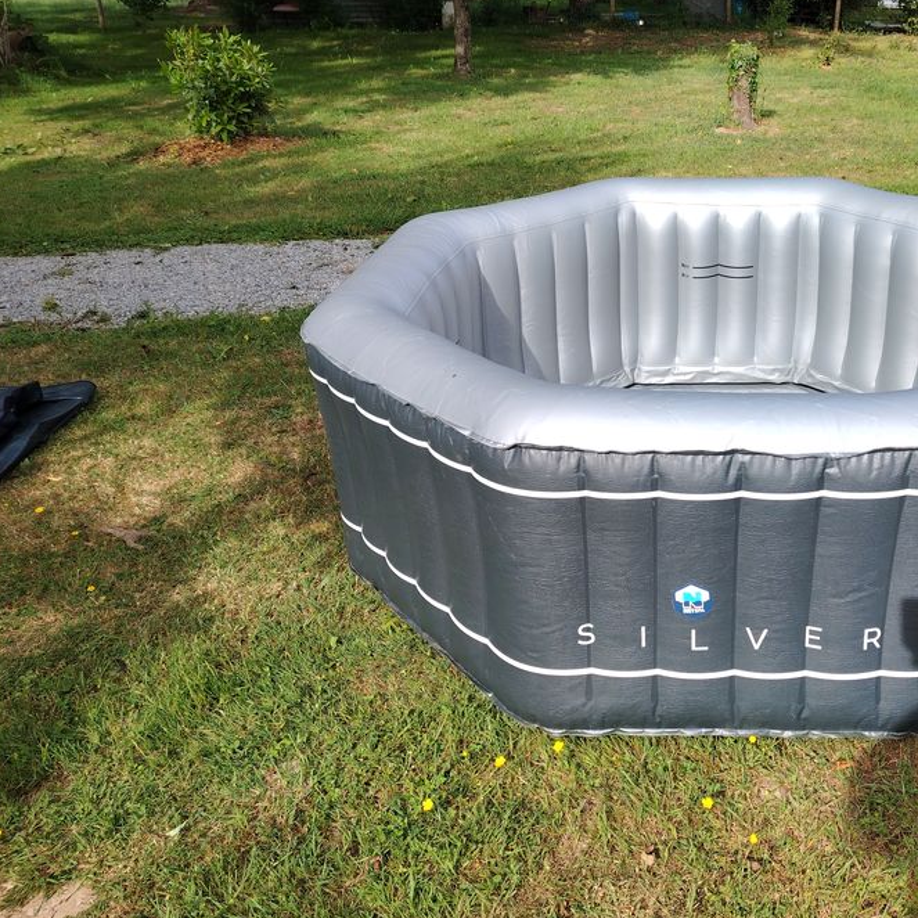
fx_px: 960
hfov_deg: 49.2
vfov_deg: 51.1
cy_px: 444
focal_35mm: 32
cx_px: 681
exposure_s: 1/340
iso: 100
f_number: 1.75
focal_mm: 5.25
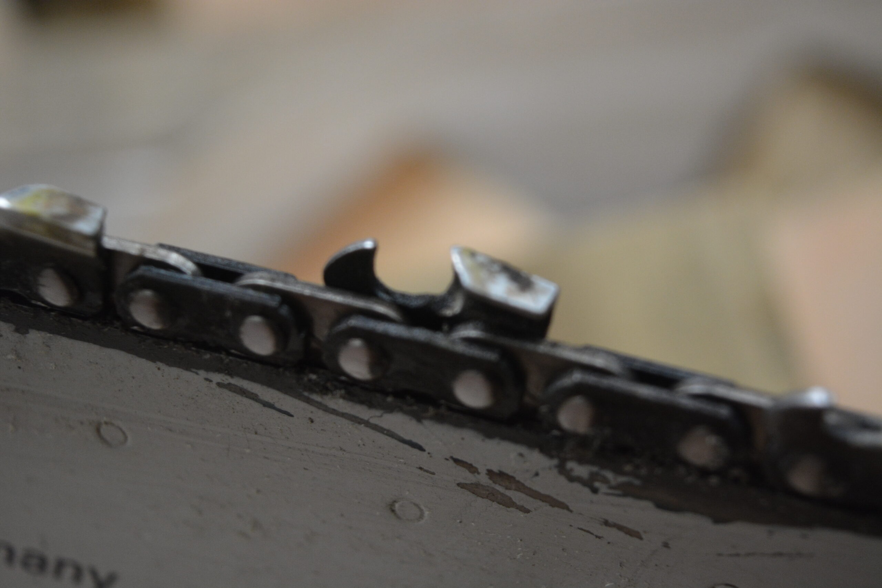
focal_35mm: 60
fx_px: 1470
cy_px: 294
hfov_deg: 33.4
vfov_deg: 22.6
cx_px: 441
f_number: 5
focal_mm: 40
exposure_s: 1/30
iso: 1600
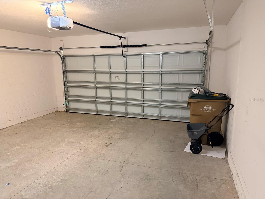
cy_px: 100
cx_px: 132
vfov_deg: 56.8
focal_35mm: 24
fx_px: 184
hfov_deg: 71.6
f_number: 1.78
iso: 800
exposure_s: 1/40
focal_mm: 6.76
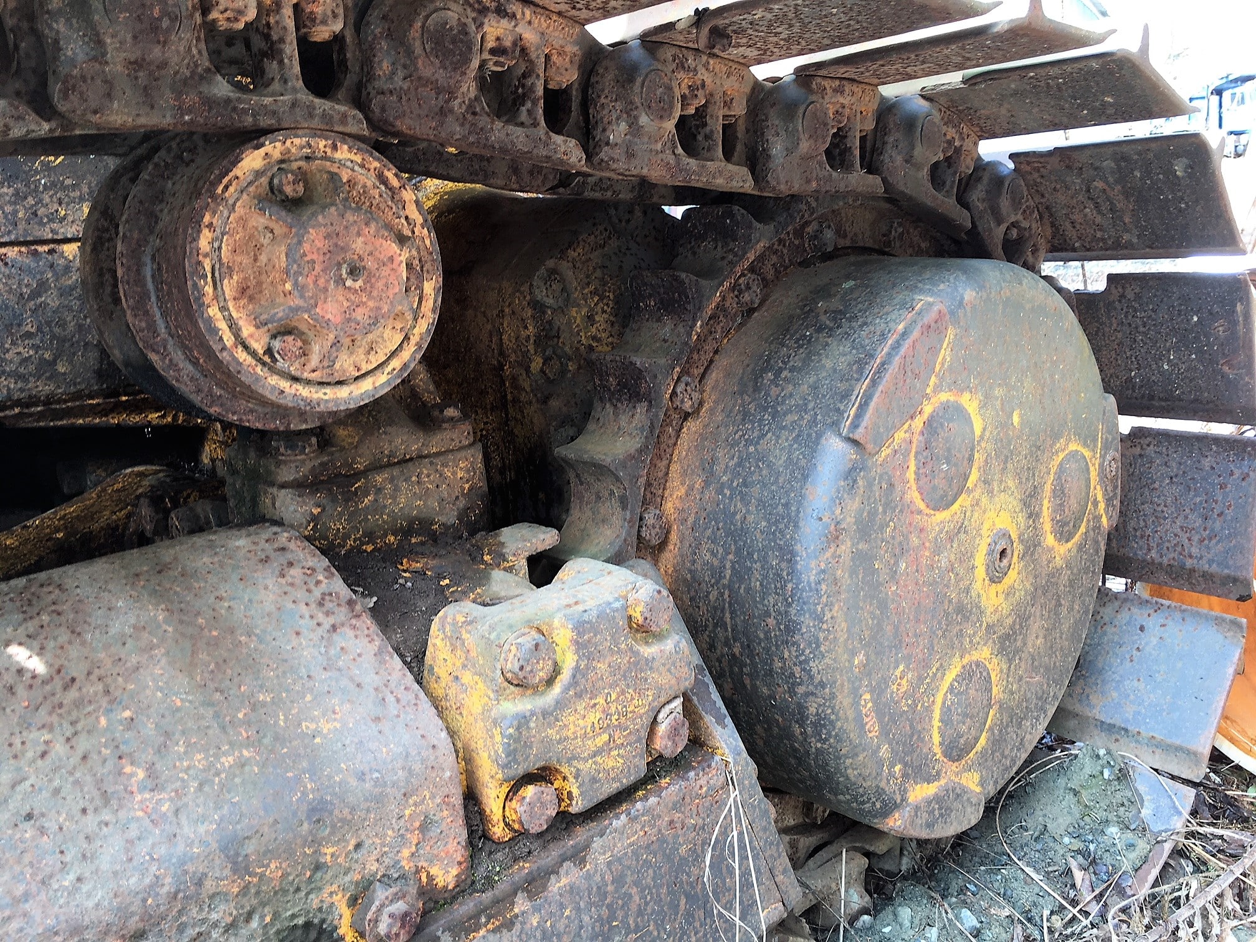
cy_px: 471
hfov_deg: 61.7
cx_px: 628
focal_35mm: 29
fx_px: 1052
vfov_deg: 48.2
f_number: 2.2
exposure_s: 1/67
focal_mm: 4.15
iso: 25
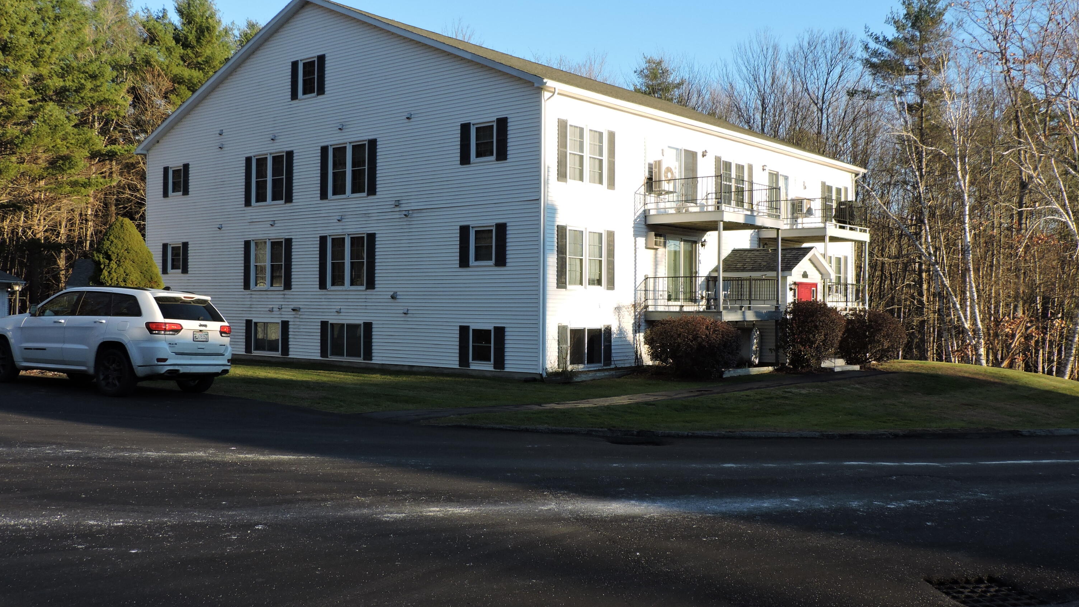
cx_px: 539
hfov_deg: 55.3
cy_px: 293
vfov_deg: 32.8
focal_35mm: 36
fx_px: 1030
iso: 100
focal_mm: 5.9
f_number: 3.2
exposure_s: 1/400
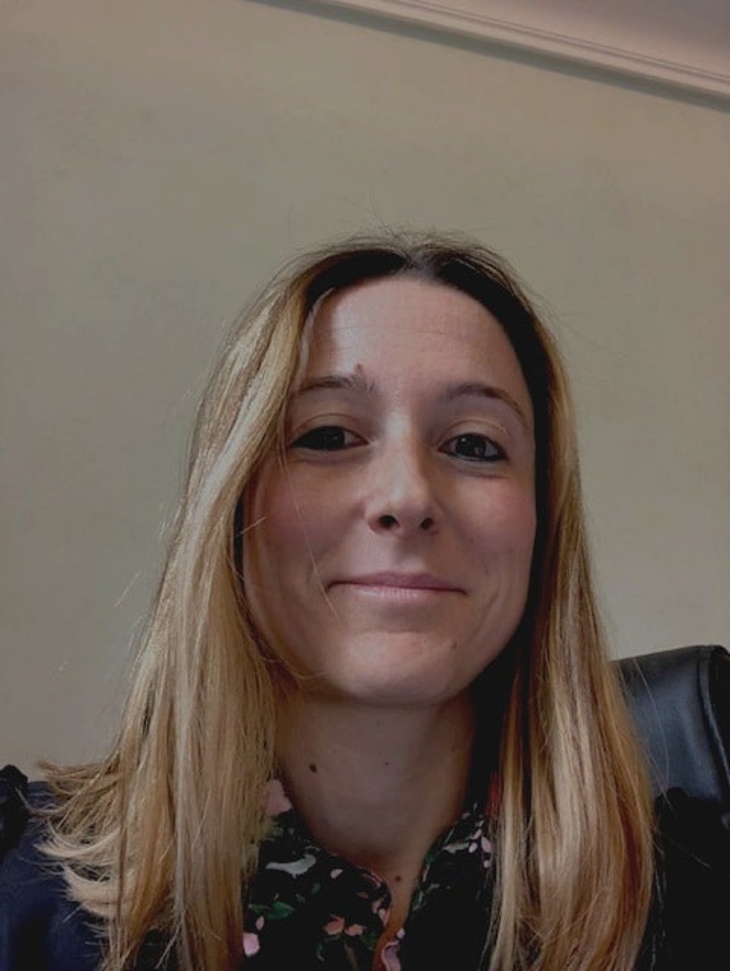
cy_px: 486
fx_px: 899
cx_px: 365
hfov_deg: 44.2
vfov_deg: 56.8
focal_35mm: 32
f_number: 2.2
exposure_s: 1/50
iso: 160
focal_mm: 2.87
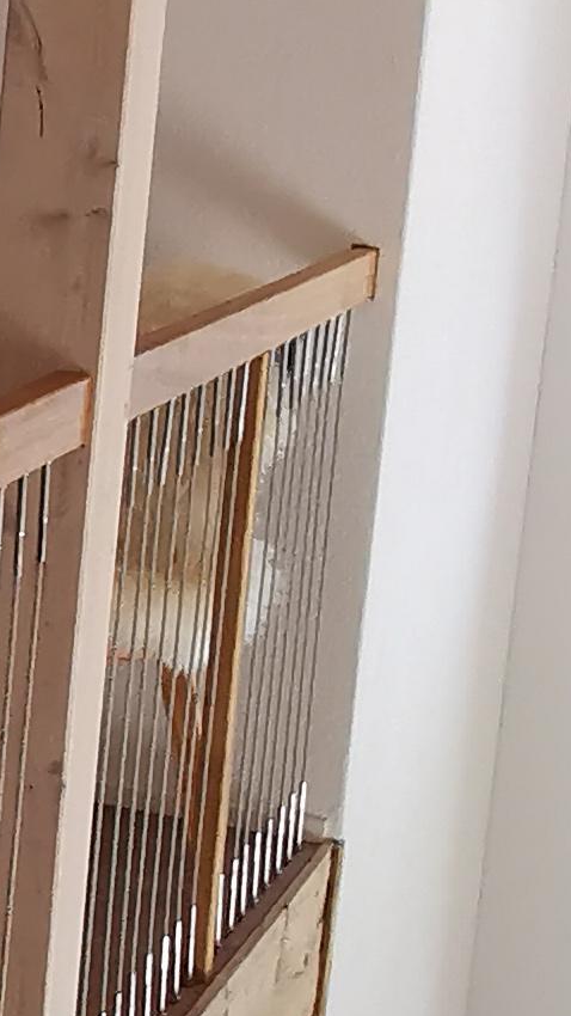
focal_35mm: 105
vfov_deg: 20.4
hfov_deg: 10.7
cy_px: 551
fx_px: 2827
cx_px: -516
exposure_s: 1/100
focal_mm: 2.35
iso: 160
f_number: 2.2
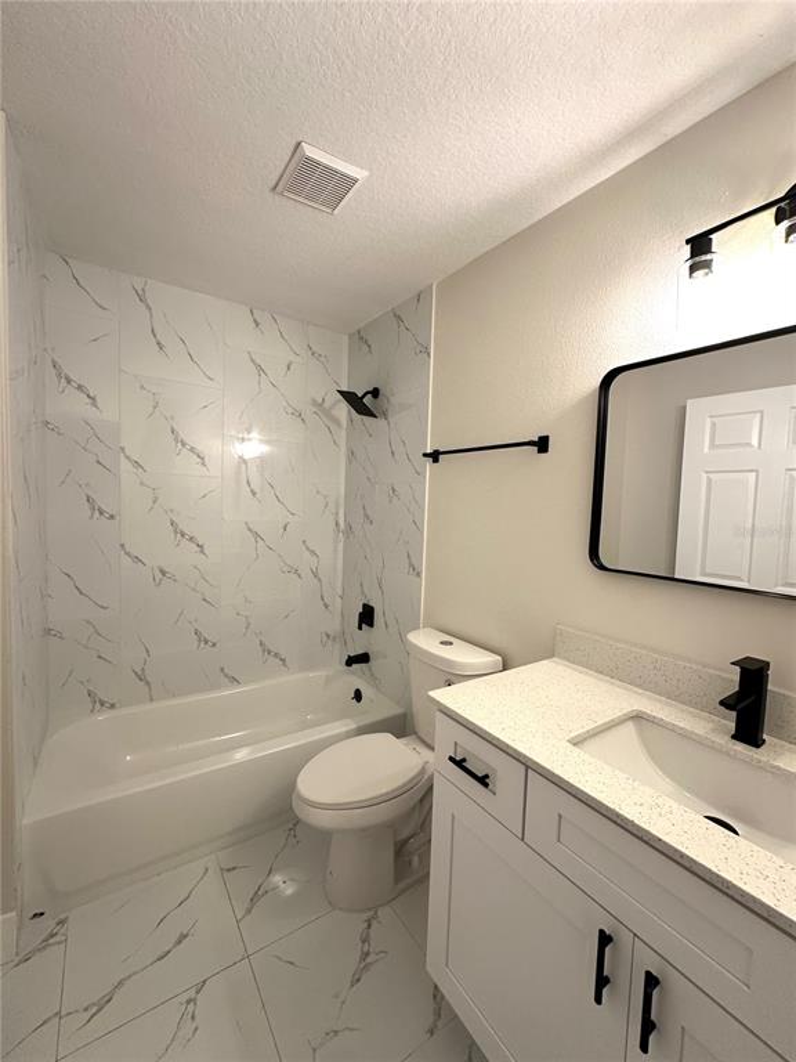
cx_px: 398
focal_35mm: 14
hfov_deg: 85.7
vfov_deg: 102.1
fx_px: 429
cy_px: 531
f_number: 2.2
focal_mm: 2.22
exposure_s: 1/120
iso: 160
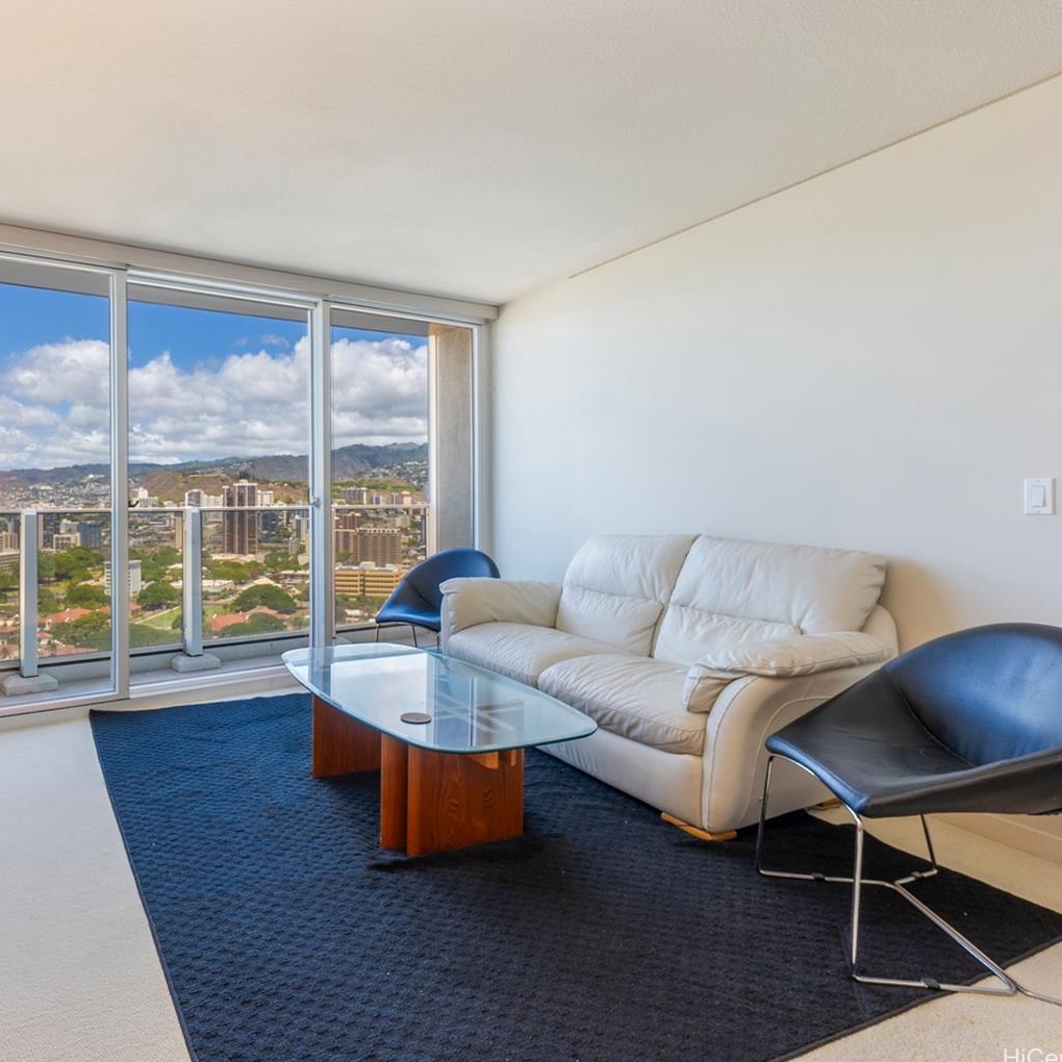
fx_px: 694
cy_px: 513
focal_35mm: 20
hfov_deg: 71.8
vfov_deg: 74.8
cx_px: 324
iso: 100
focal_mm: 10
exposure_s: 1/15
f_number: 8
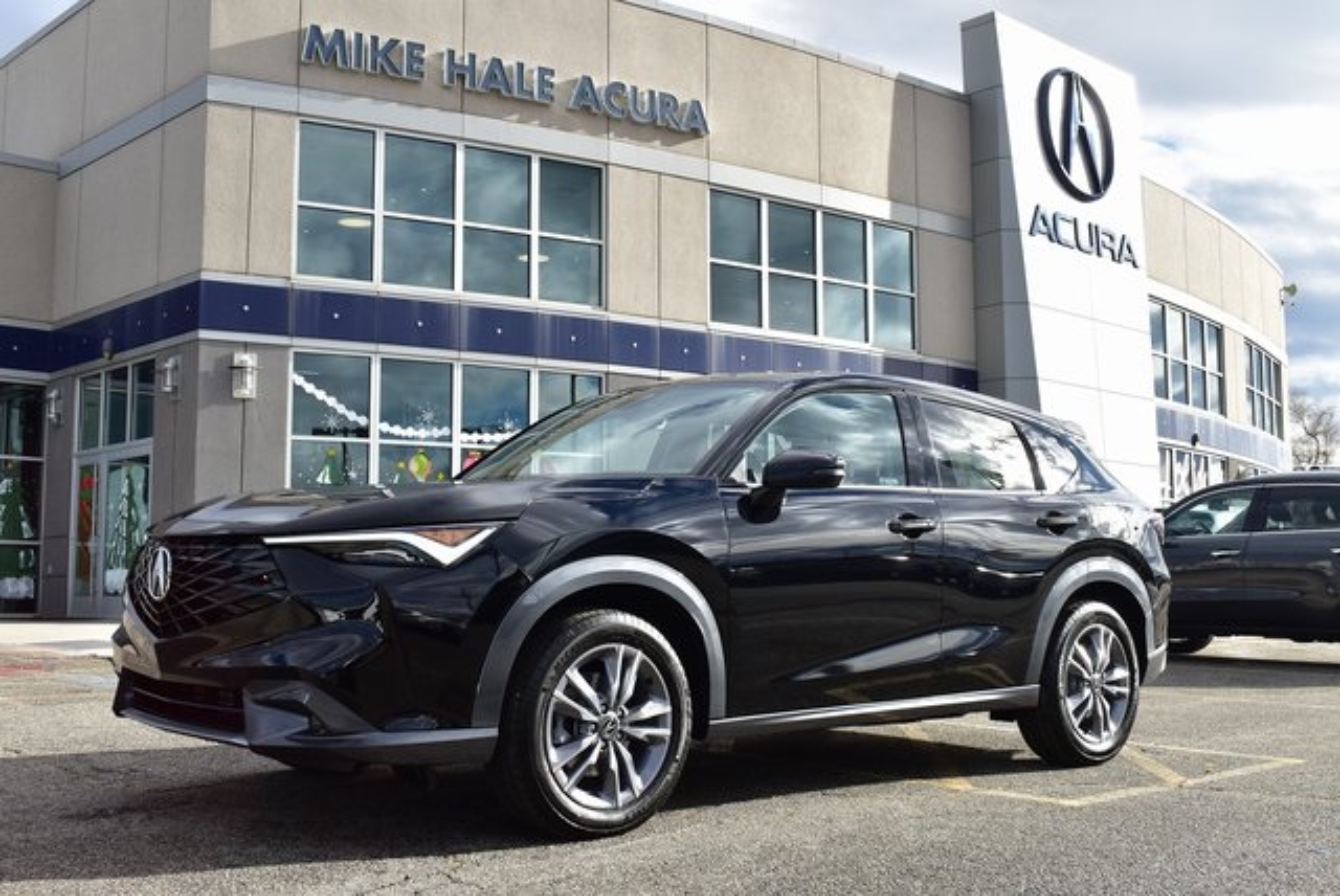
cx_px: 670
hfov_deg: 49.5
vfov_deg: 34.3
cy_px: 448
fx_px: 1453
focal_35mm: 39
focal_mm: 26
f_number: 8
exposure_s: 1/250
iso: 100
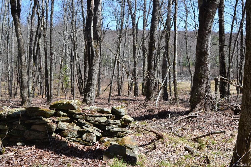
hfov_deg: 46.4
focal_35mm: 42
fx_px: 293
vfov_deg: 31.9
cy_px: 84
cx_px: 126
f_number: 10
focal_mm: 28
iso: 400
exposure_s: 1/200
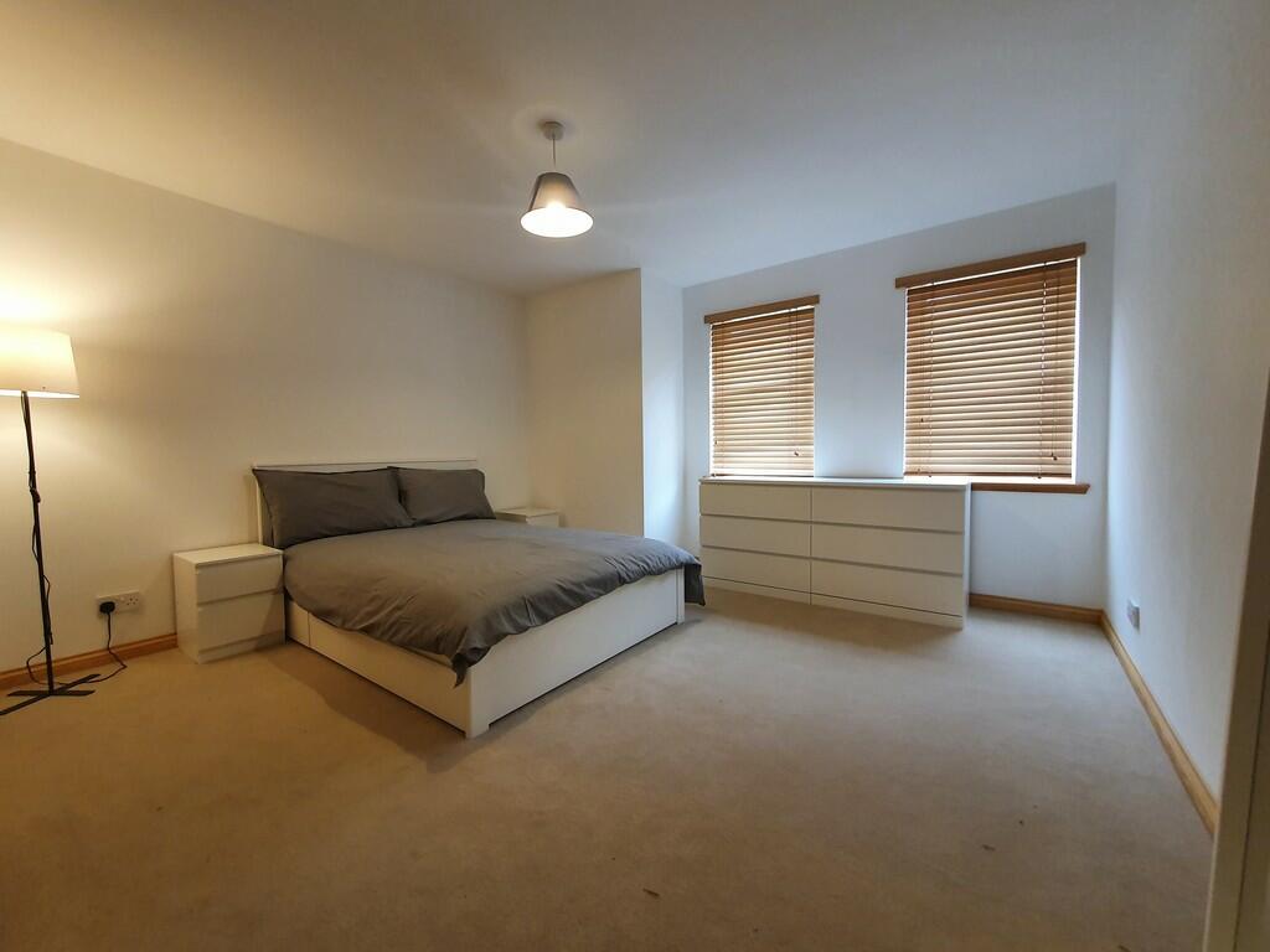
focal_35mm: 13
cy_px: 476
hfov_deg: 106.2
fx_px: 477
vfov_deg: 89.9
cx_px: 635
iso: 250
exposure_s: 1/50
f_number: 2.2
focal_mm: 1.8
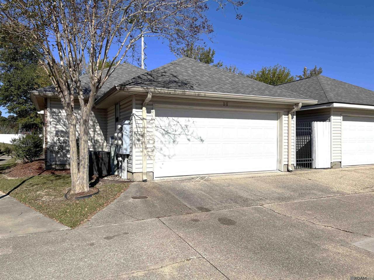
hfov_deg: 69.4
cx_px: 187
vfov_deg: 54.9
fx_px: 270
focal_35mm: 25
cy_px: 140
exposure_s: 1/10989
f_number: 1.6
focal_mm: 5.1
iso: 50
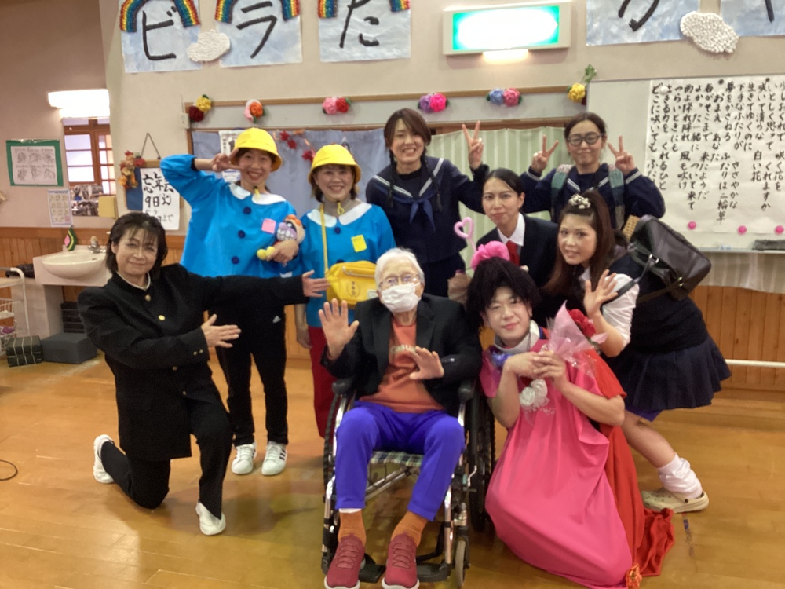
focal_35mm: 31
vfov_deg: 45.4
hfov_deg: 58.4
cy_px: 294
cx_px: 392
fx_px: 703
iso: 250
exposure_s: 1/33
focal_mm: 3.3
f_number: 2.4
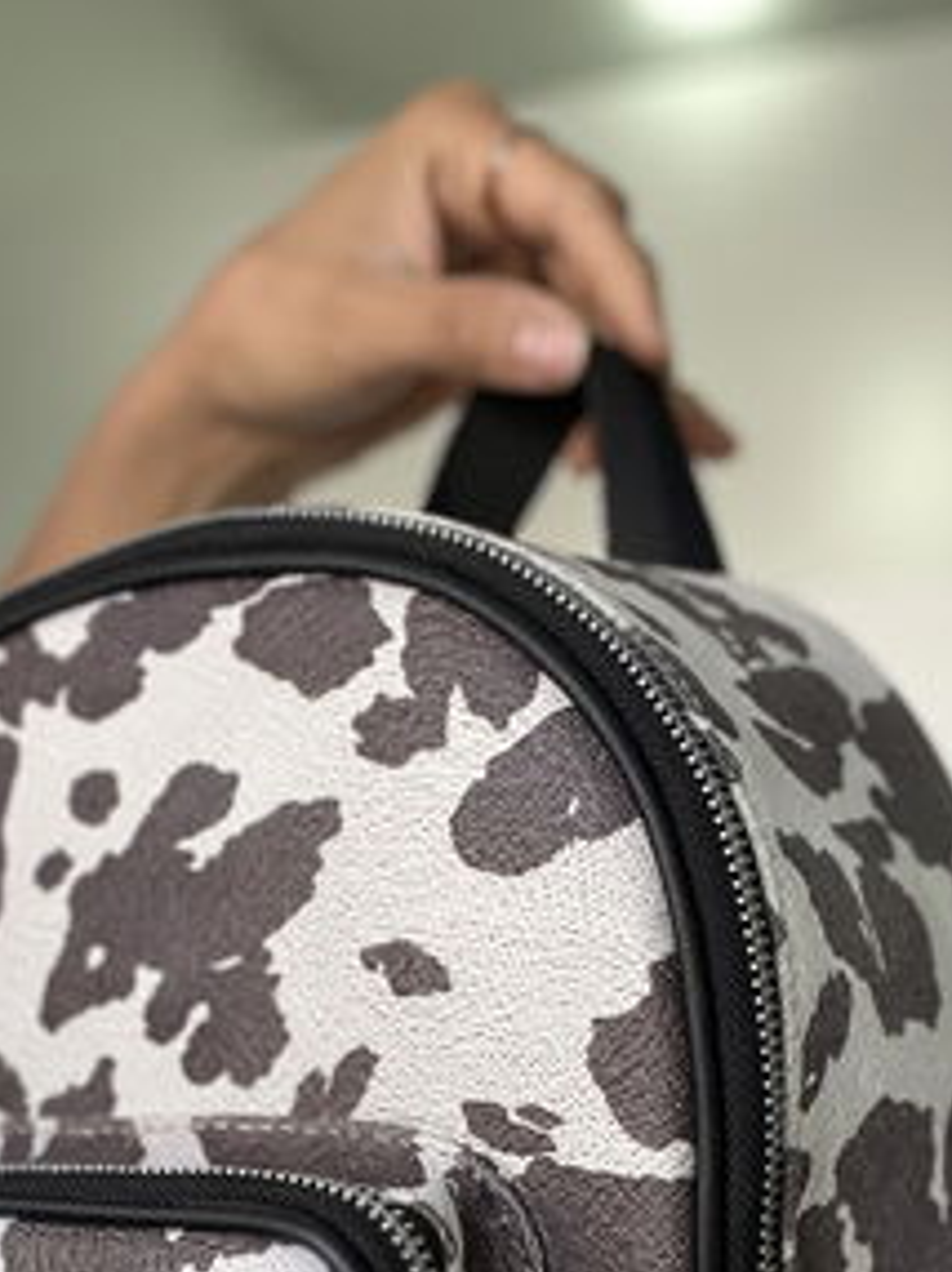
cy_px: 1181
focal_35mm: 56
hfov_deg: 25.9
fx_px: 2057
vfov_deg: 32.4
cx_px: 298
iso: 80
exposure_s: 1/121
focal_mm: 2.71
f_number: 2.2
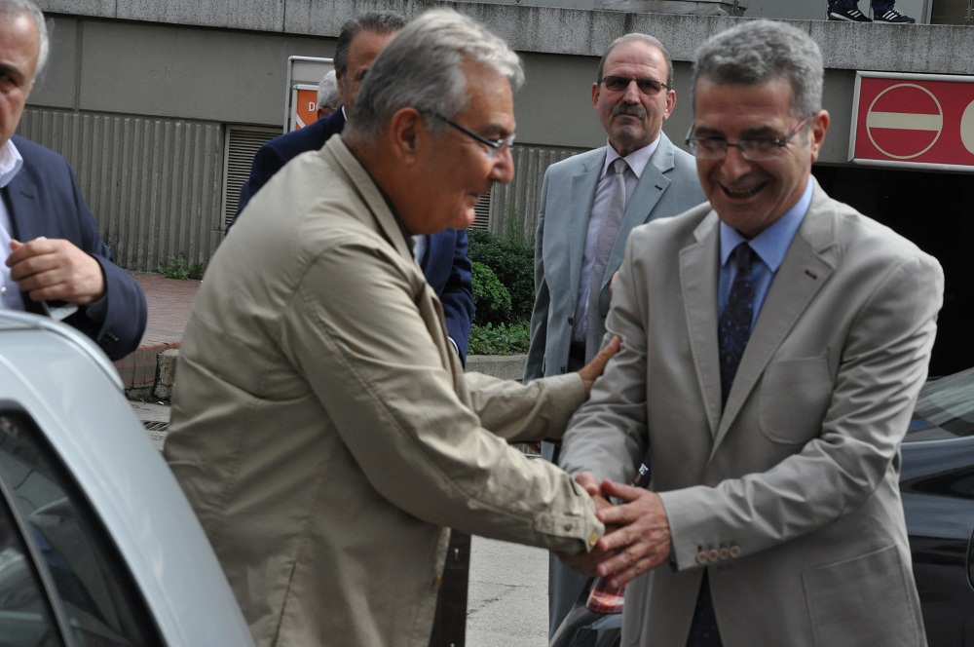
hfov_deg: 17.1
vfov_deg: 11.4
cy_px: 324
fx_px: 3242
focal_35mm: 120
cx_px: 487
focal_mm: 80
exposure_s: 1/640
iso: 1000
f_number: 13
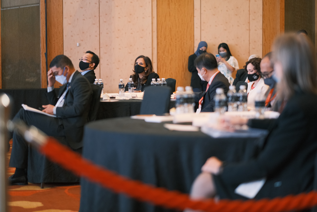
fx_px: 740
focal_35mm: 84
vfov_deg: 16.3
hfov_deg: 24.2
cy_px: 106
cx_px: 158
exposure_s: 1/250
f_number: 1.2
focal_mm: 56
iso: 1600
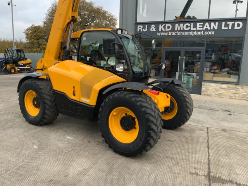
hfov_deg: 61.7
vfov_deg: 48.2
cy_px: 93
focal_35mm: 29
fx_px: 208
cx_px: 124
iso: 64
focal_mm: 3
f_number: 1.8
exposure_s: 1/111
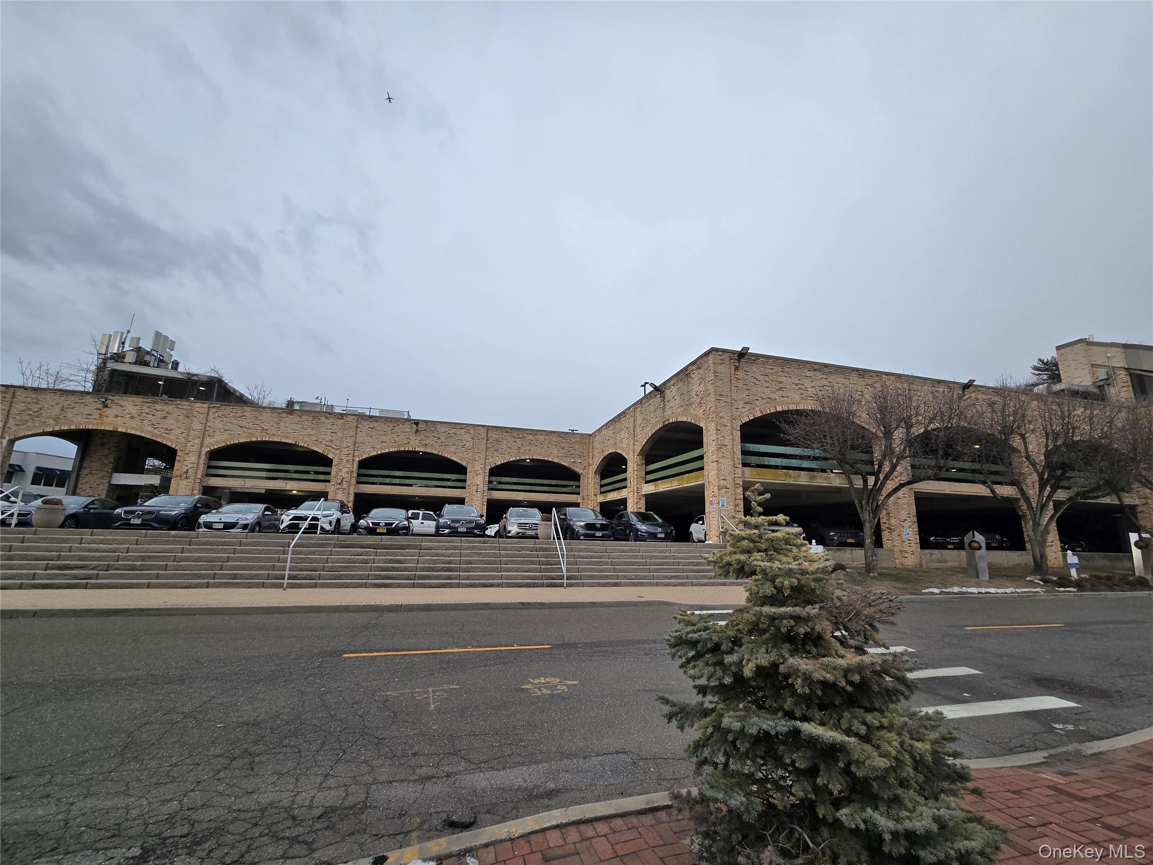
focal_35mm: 13
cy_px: 432
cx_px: 576
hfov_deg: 106.2
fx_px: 433
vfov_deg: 89.9
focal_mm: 2.2
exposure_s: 1/1610
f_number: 2.2
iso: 50
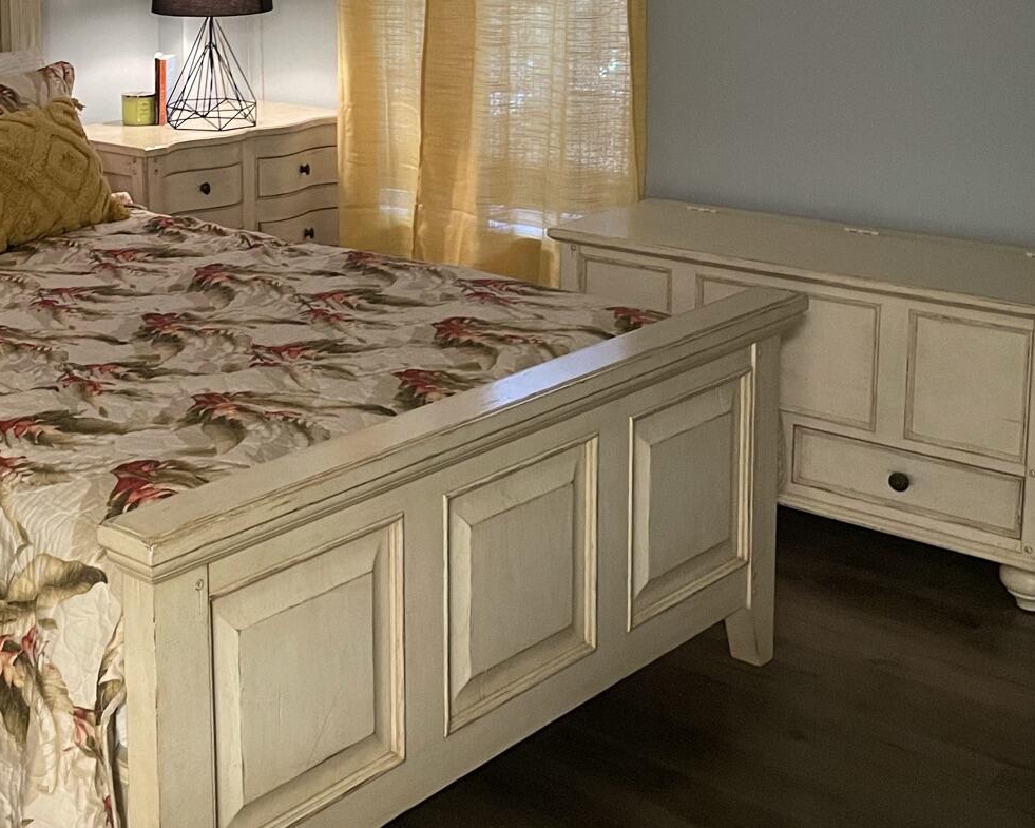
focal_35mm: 53
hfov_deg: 33.0
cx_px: 53
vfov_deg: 27.8
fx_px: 1624
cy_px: 118
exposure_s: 1/30
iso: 500
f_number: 1.6
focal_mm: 4.2
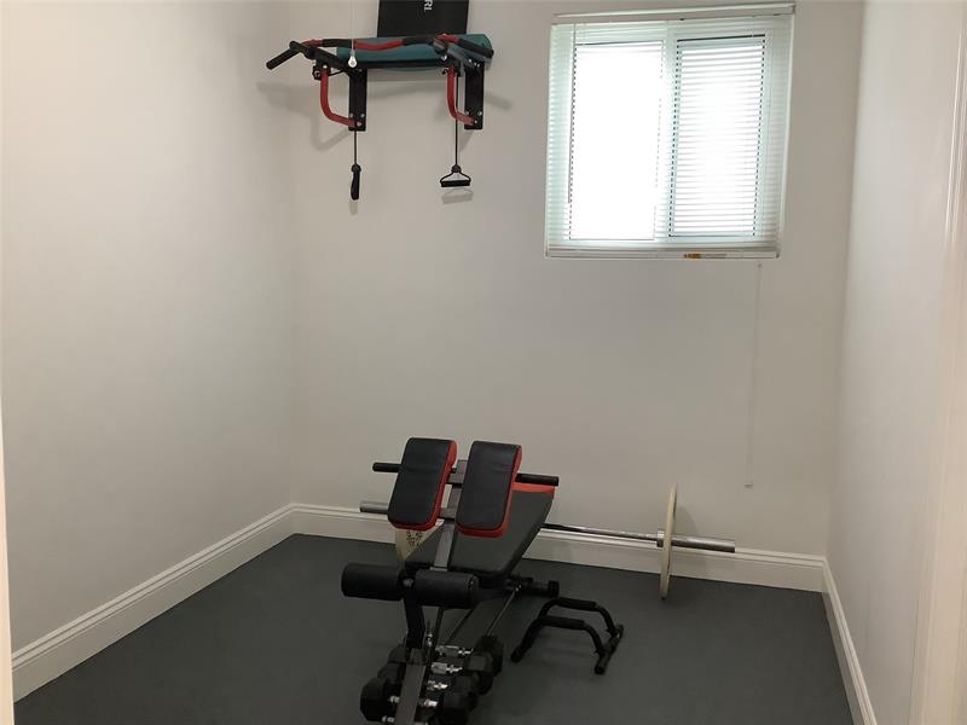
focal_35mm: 31
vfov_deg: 45.4
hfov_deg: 58.4
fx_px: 866
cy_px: 362
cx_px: 484
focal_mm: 3.3
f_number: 2.4
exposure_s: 1/60
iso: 250
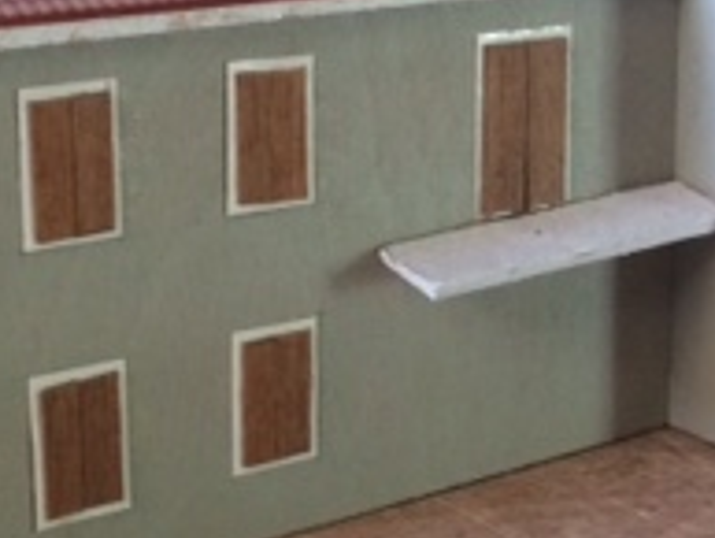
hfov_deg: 20.3
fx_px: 1984
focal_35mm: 96
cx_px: 485
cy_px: 167
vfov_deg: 15.4
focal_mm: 4.15
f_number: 2.2
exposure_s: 1/30
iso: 160
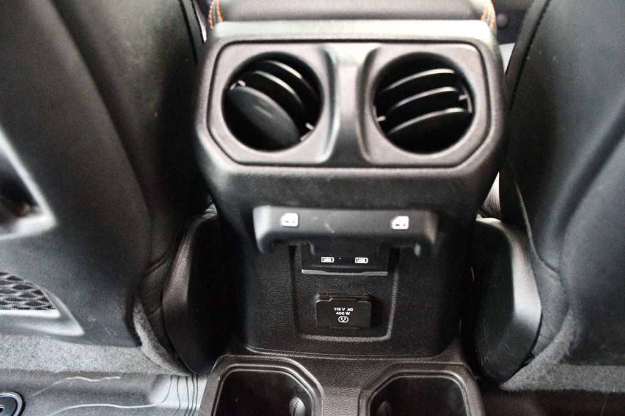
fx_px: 573
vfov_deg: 39.9
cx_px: 312
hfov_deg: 57.2
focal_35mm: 33
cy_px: 208
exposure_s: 1/15
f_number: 3.5
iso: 12800
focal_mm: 22
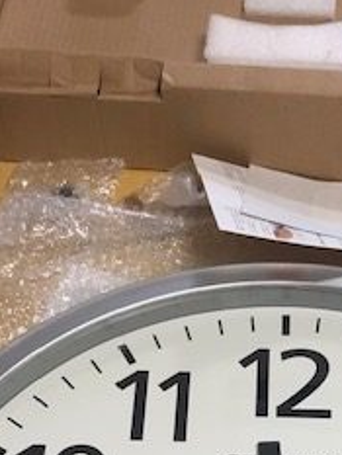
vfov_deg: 23.0
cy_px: 558
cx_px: 278
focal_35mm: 77
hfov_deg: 19.0
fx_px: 1013
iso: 25
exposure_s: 1/40
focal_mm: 3.99
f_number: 1.8
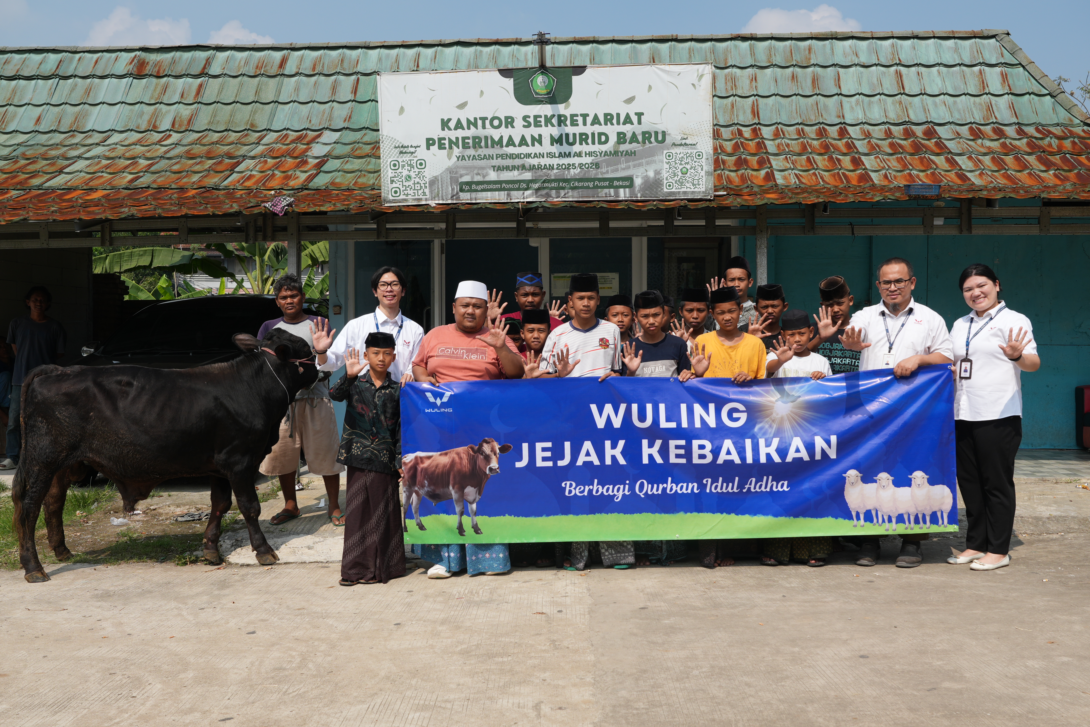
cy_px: 364
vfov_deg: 38.4
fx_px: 1045
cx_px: 545
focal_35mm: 34
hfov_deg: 55.1
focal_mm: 23
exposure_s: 1/640
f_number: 5.6
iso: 100
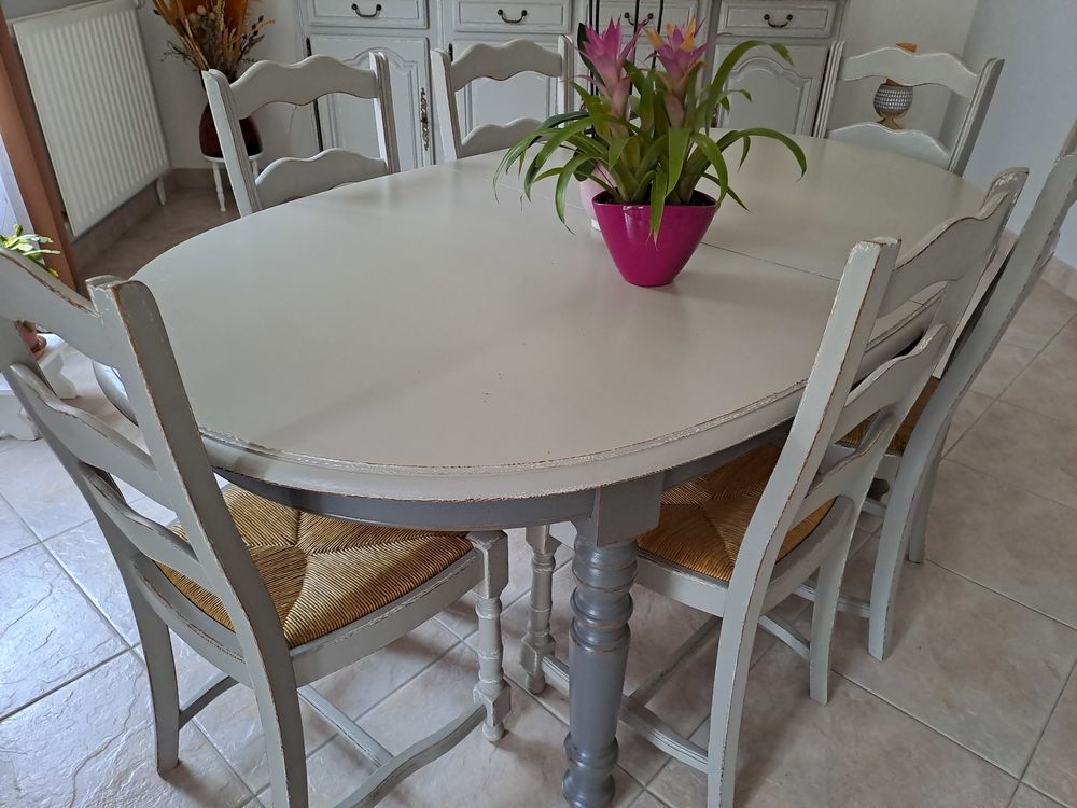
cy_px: 404
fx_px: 778
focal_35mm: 25
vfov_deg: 54.9
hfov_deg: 69.4
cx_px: 538
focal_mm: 4.65
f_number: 1.8
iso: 250
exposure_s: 1/33
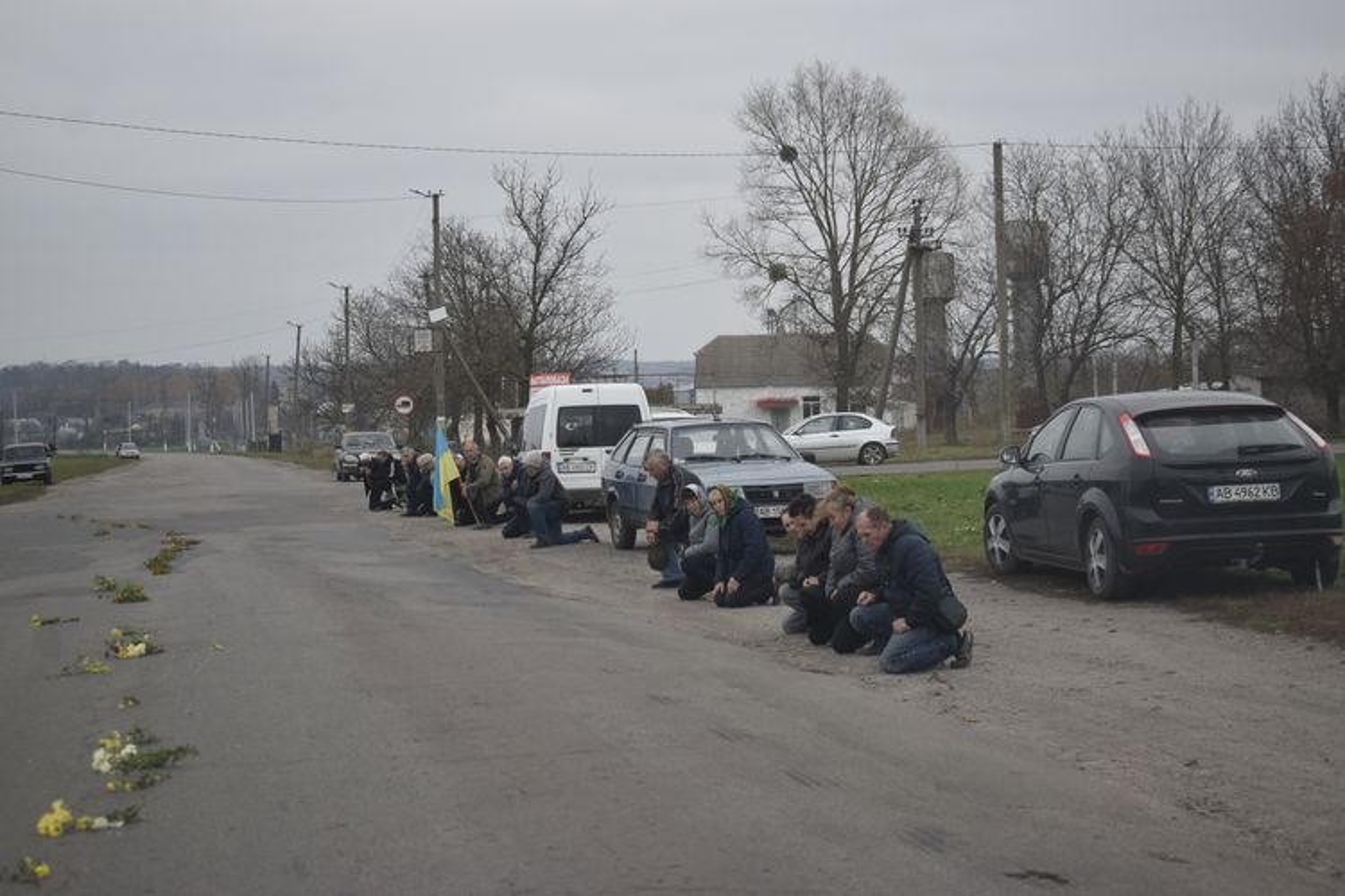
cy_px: 448
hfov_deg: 29.9
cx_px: 672
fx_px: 2522
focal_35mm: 68
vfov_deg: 20.2
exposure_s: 1/320
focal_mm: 45
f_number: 5
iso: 800
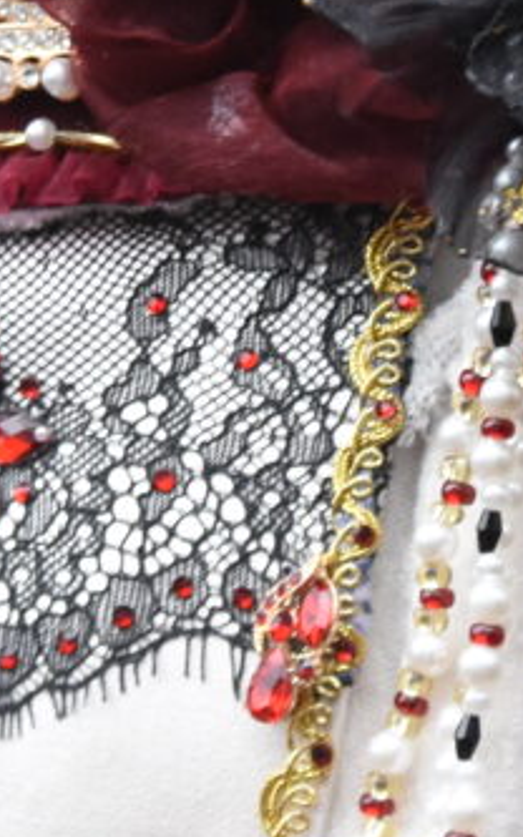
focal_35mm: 827
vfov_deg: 2.5
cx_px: 513
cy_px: -246
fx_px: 18868
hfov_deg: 1.6
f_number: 5.6
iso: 1000
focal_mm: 100
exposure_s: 1/160
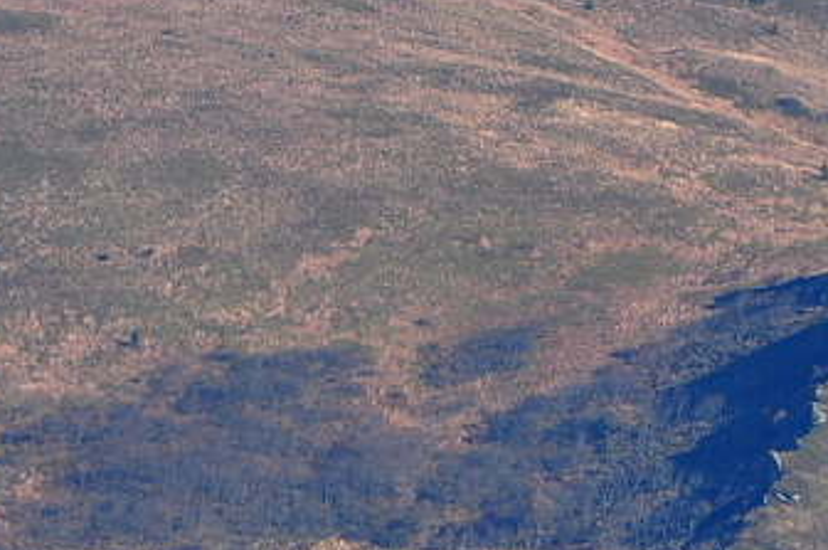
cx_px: 458
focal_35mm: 562
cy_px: 203
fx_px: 12902
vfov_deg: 2.4
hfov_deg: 3.7
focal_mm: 105
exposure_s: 1/800
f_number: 7.1
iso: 400
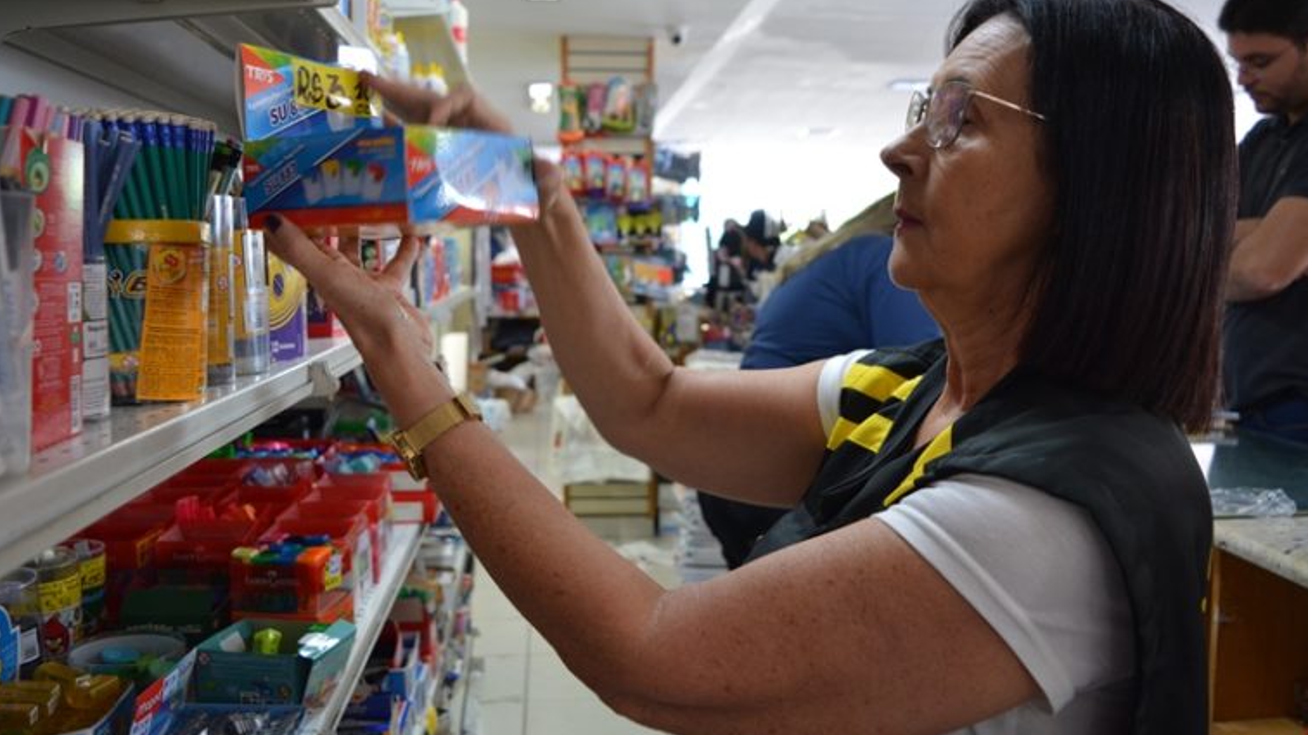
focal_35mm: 34
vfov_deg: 35.1
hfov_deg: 58.7
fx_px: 1163
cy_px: 348
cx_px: 657
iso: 800
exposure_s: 1/60
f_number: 4
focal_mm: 21
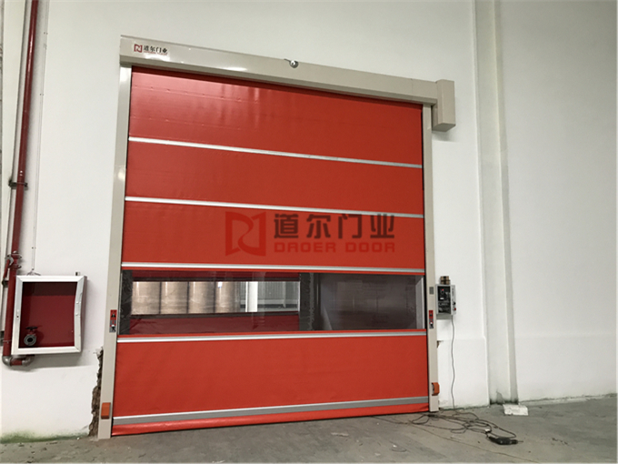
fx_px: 500
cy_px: 232
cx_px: 309
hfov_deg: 63.4
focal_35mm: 28
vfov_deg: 49.7
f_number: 1.8
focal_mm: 3.99
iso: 32
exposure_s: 1/25
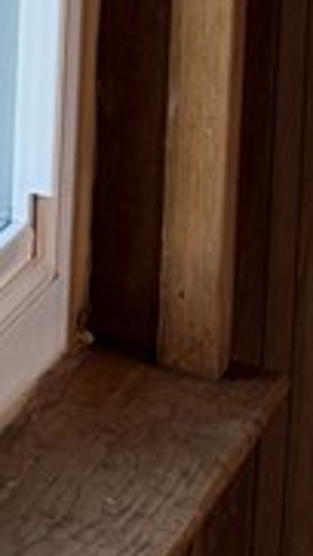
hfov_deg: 6.1
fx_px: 2181
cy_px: -461
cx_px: -1132
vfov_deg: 13.1
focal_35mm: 148
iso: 160
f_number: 1.78
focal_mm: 6.76
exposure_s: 1/60
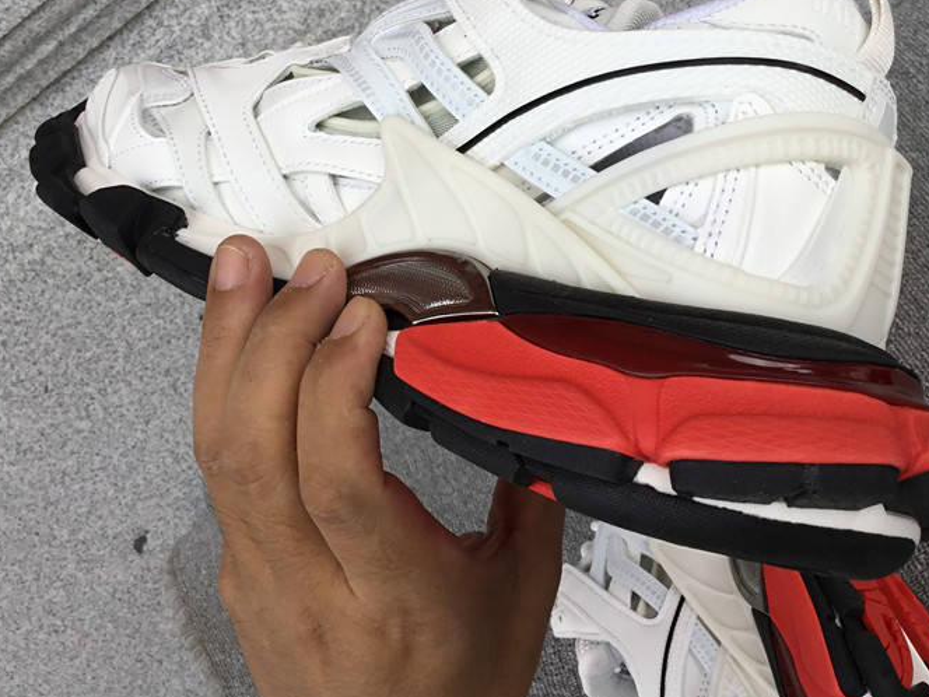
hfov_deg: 44.8
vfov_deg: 34.1
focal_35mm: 42
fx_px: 1127
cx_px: 456
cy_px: 239
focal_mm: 3.3
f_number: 2.4
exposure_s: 1/403
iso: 25
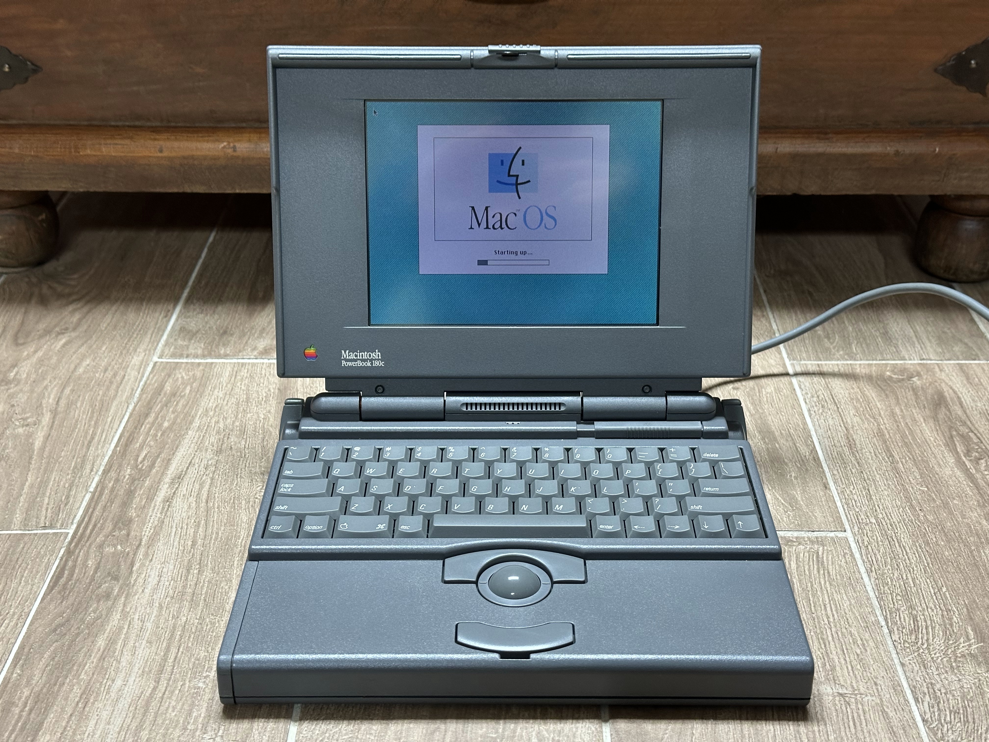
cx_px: 494
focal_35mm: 48
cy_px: 371
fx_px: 1371
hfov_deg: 39.7
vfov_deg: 30.3
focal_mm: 6.86
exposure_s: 1/60
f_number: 1.78
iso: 250
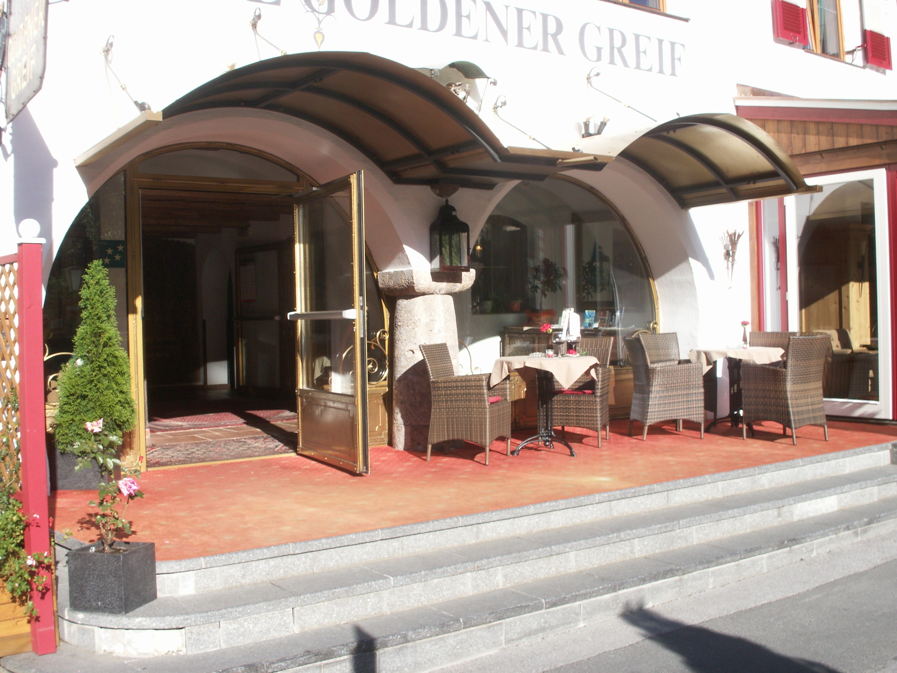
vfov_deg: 38.7
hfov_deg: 50.1
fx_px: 959
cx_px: 448
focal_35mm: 37
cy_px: 336
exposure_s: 1/125
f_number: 7.1
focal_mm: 7.7
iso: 50
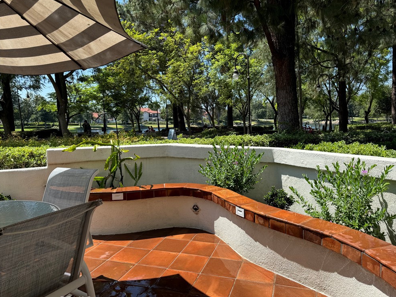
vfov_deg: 54.9
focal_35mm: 25
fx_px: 286
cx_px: 205
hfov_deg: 69.4
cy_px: 151
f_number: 1.78
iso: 80
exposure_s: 1/2174
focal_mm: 6.76
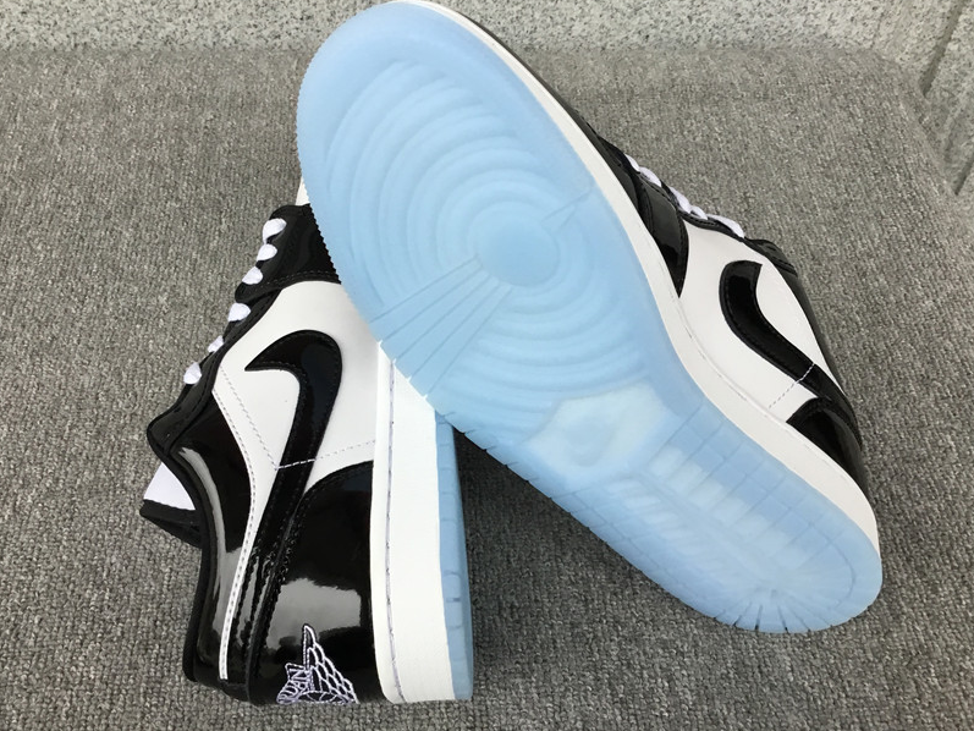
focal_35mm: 35
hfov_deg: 52.6
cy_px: 336
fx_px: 985
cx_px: 466
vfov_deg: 40.7
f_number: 2.4
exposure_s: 1/30
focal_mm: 3.3
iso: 32
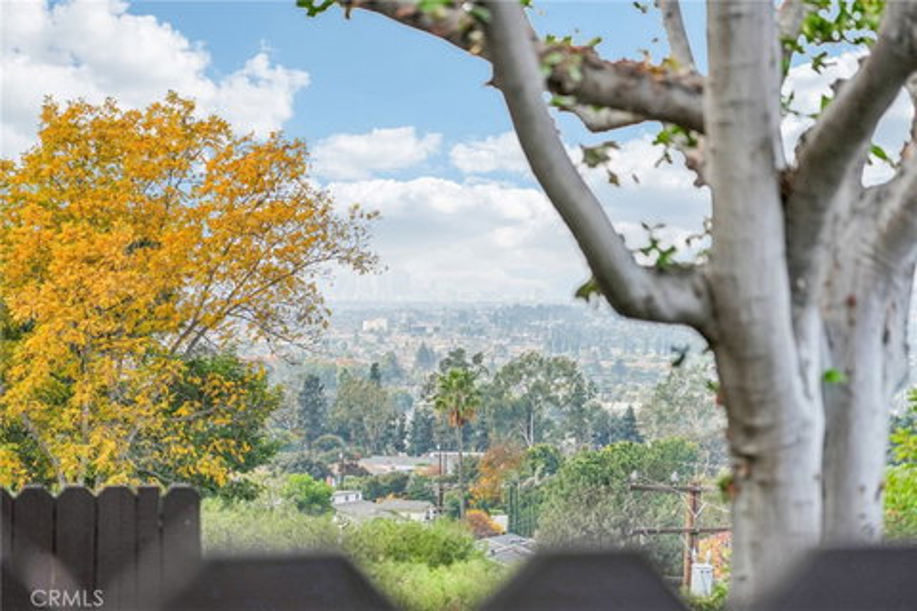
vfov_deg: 13.0
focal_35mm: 105
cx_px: 458
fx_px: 2674
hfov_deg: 19.5
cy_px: 306
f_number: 4
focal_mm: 105
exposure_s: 1/2000
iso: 400
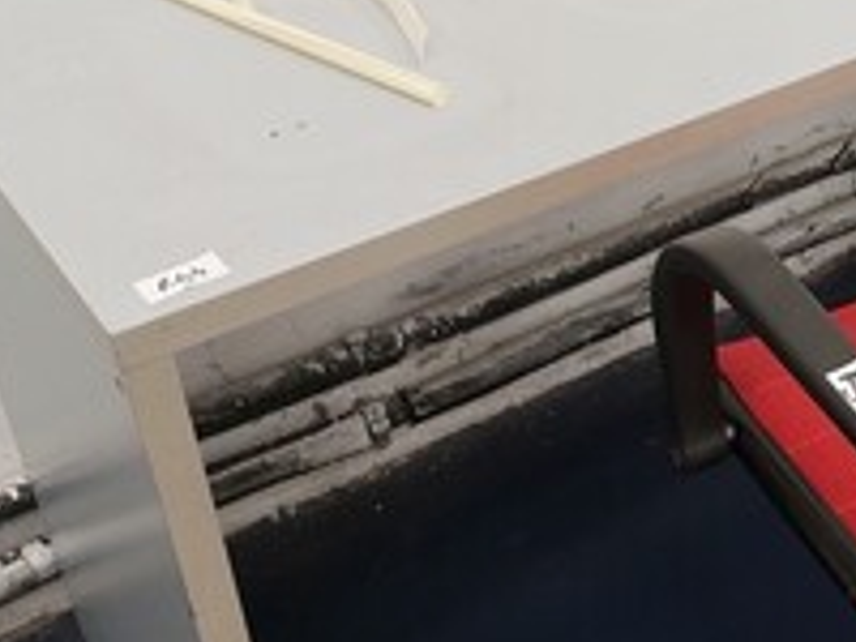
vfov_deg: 20.4
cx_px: 890
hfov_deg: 25.5
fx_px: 1780
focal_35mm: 72
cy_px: 282
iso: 250
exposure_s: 1/60
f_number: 1.8
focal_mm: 5.23
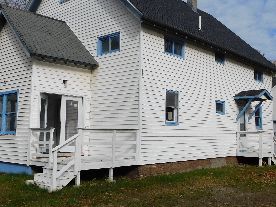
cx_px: 160
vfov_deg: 33.6
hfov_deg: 43.7
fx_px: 343
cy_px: 96
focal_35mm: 43
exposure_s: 1/800
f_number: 6
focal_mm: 4
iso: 125
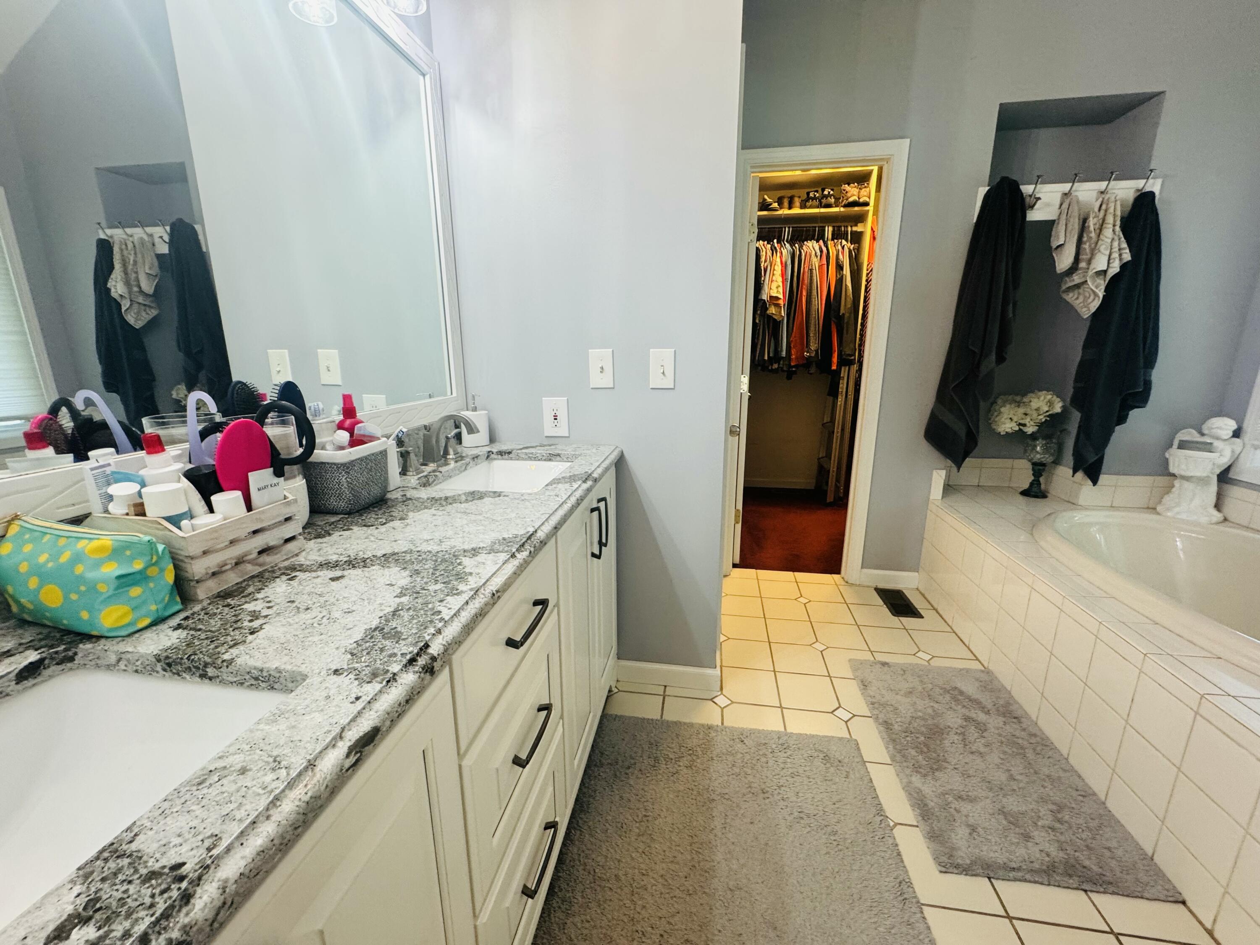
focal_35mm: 14
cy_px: 472
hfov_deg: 102.1
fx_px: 510
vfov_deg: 85.7
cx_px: 630
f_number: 2.2
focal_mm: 2.22
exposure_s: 1/120
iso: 200
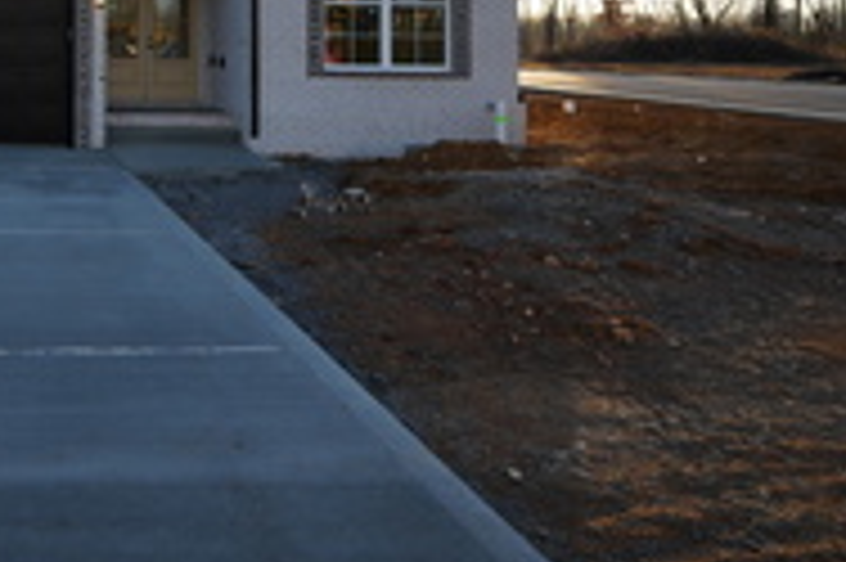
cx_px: -27
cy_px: 9
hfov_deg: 47.2
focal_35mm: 32
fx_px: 751
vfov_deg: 37.1
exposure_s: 1/125
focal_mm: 10
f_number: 6.7
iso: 100
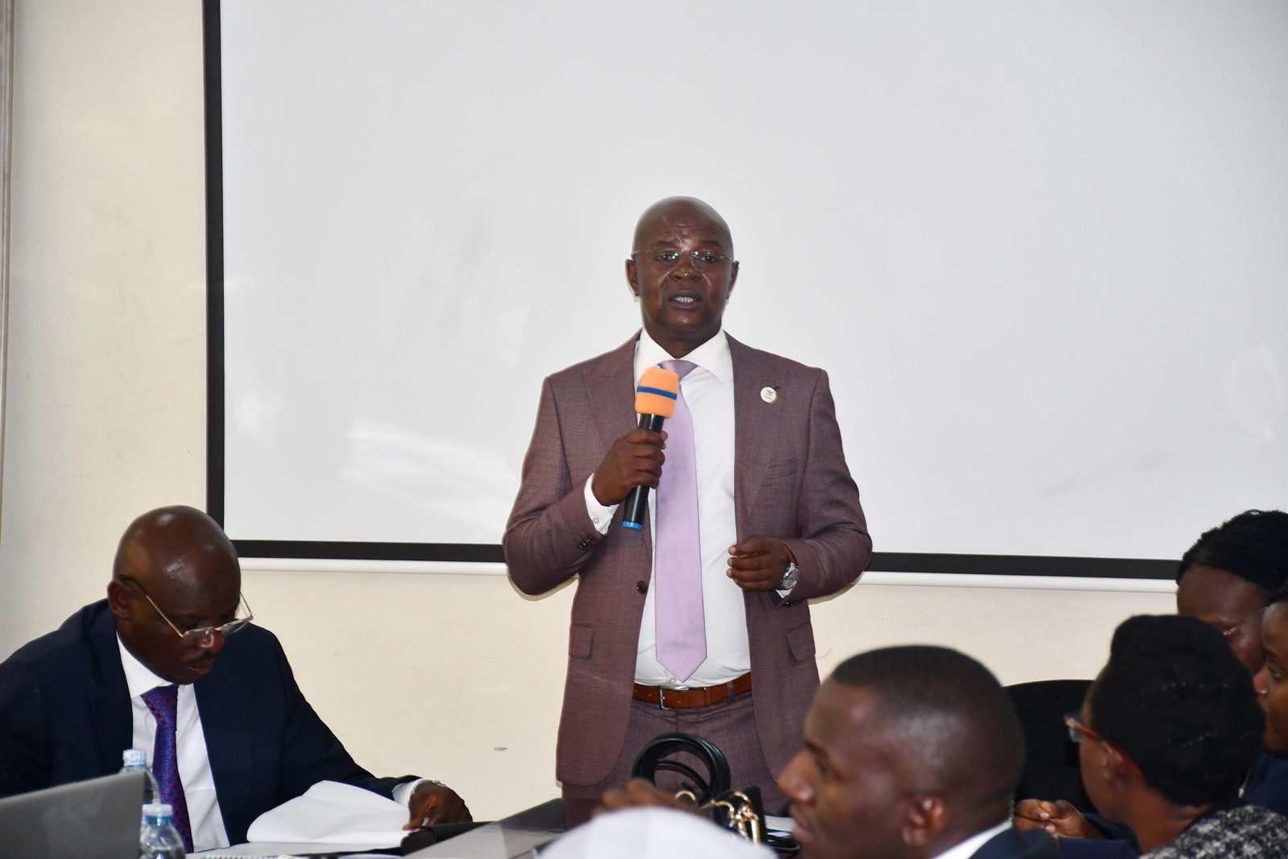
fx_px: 5081
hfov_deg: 14.4
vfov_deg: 9.7
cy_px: 430
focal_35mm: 142
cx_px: 644
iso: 720
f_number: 5.3
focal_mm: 95
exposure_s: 1/60
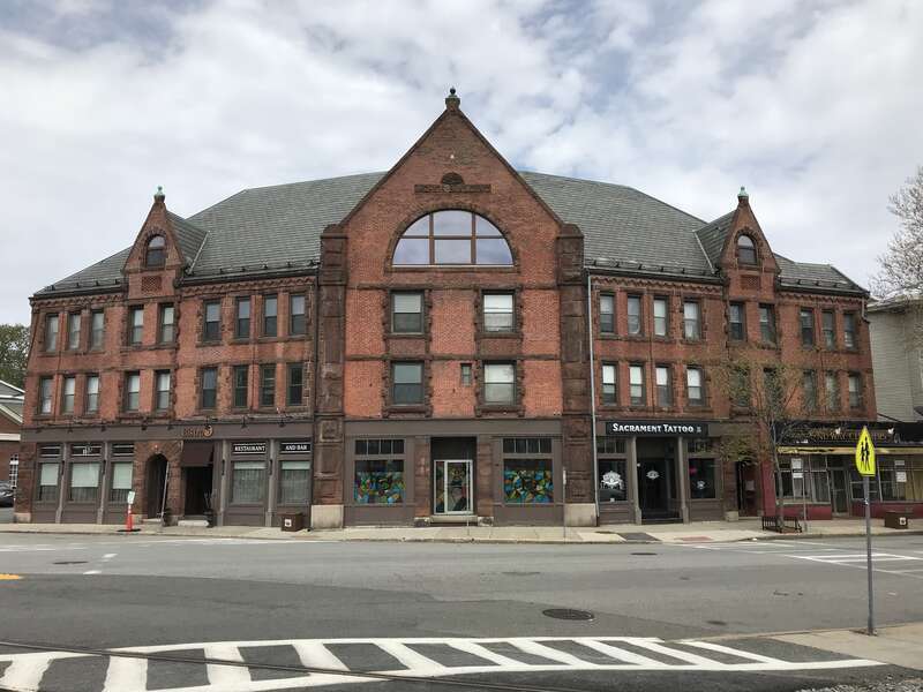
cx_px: 462
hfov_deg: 63.4
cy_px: 346
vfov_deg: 49.7
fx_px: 747
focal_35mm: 28
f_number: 1.8
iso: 20
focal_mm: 3.99
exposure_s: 1/3195
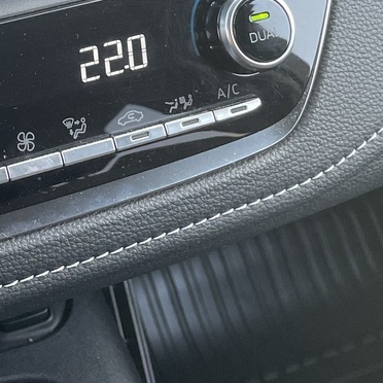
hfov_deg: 18.4
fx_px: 1114
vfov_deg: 17.9
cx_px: -89
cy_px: -151
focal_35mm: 89
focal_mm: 4.2
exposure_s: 1/115
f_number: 1.6
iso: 125
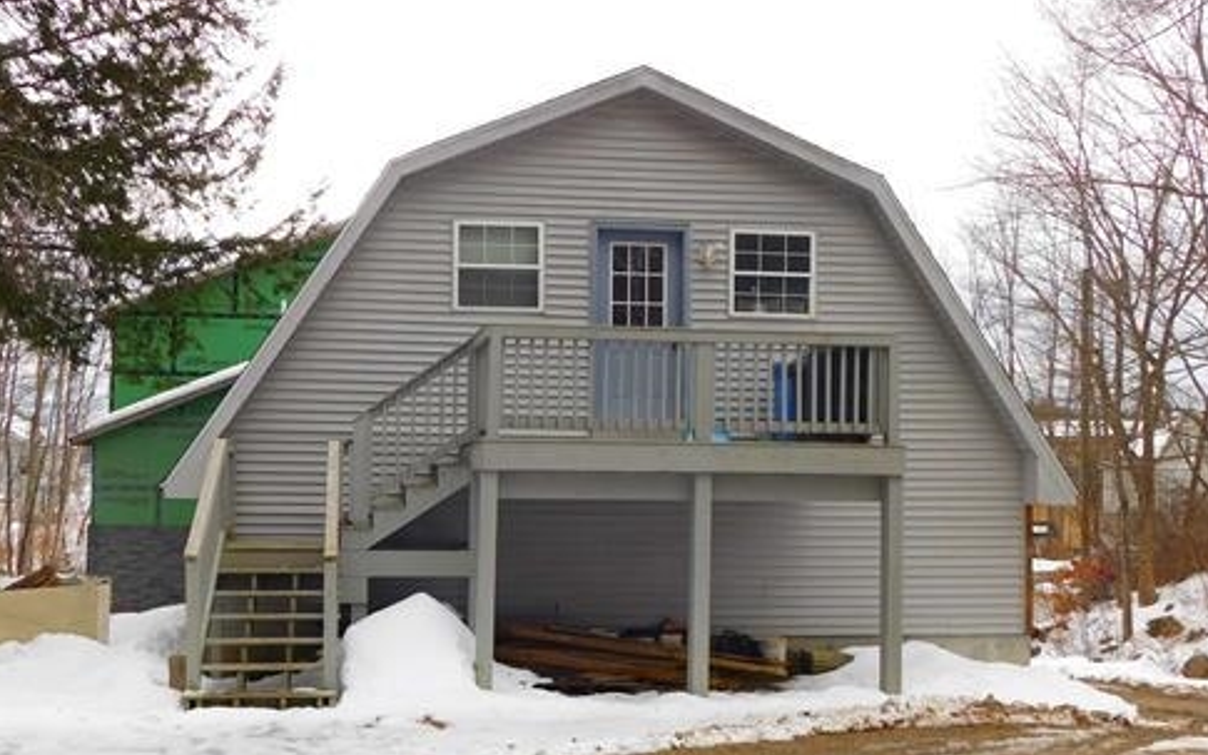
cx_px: 555
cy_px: 439
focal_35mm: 42
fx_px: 1383
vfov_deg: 30.5
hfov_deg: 47.2
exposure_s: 1/400
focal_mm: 5.3
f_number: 3.2
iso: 125
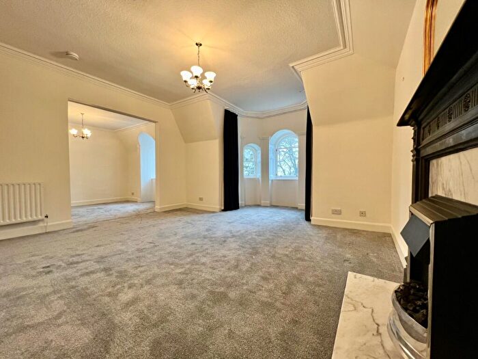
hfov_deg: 106.2
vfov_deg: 89.9
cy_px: 180
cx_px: 239
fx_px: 180
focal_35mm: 13
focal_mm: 1.57
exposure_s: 1/100
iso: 200
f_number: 1.8
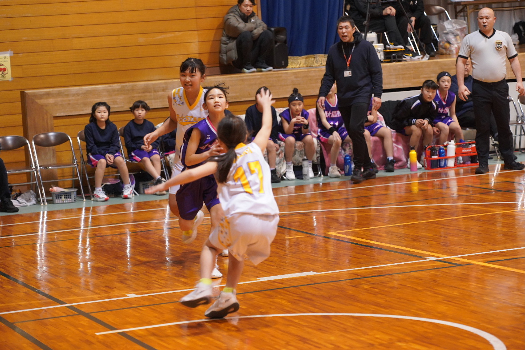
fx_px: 1531
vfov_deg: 13.0
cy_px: 175
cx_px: 262
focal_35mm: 105
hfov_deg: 19.5
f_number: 4
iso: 5000
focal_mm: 105
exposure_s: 1/160
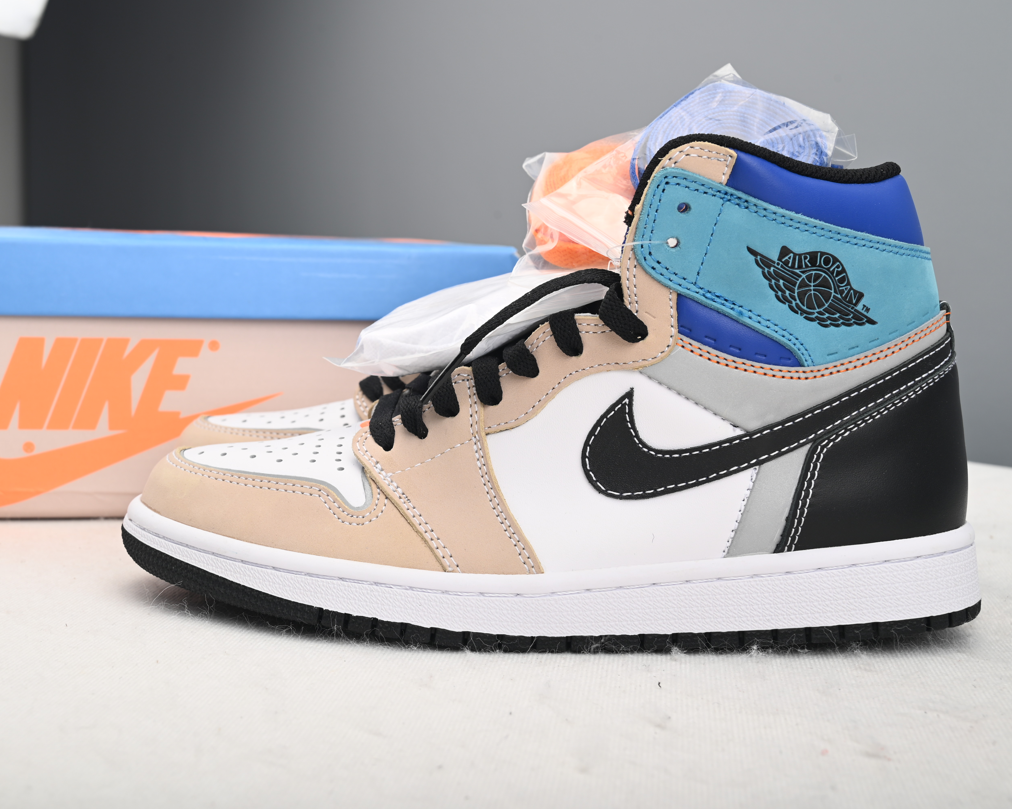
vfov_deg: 29.1
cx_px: 452
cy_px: 404
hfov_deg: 36.0
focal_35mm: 52
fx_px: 1557
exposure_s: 1/200
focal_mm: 46
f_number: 11
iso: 100
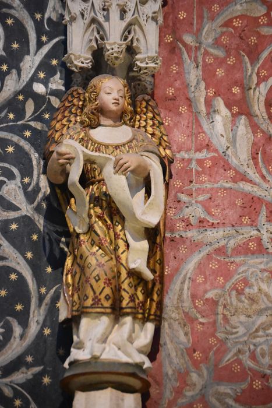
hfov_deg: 9.6
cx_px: 136
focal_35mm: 142
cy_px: 204
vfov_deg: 14.4
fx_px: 1614
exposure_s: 1/125
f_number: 4.5
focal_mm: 95
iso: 8000
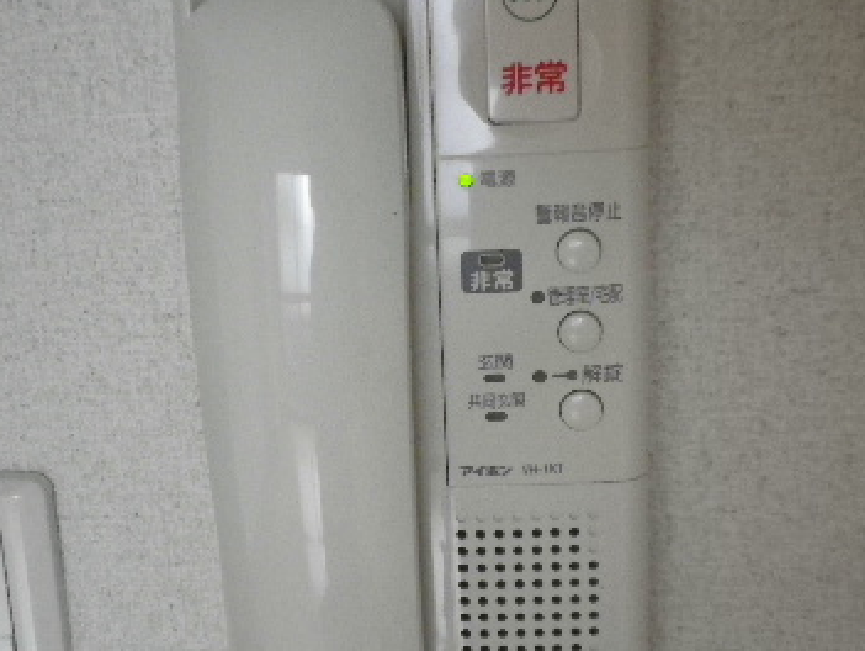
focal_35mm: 51
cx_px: 377
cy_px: 365
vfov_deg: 28.6
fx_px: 1276
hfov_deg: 37.4
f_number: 3.5
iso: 800
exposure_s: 1/100
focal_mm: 5.05
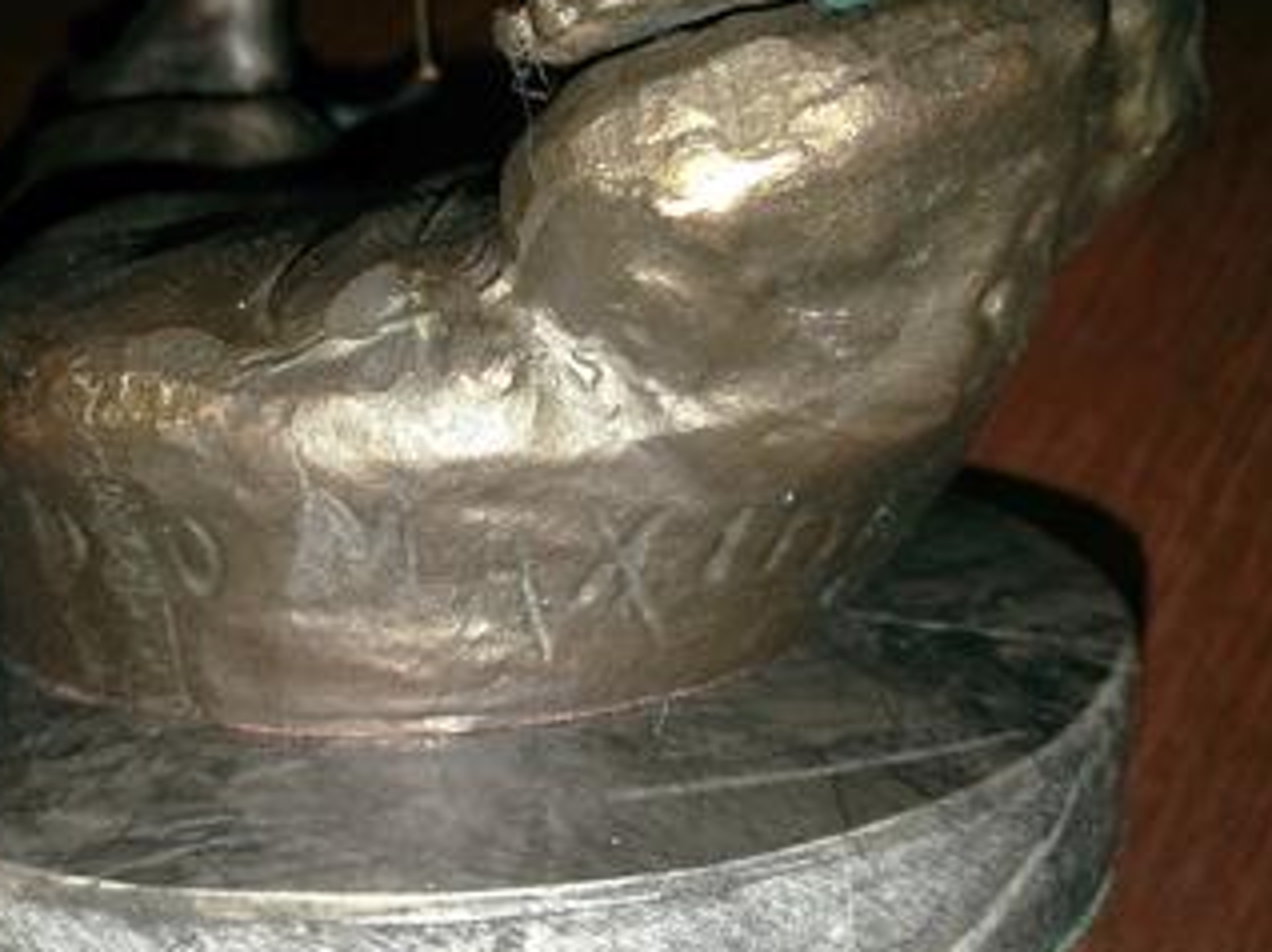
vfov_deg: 41.7
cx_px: 548
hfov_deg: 53.8
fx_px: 1248
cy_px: 428
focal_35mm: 34
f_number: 2.2
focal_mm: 3.95
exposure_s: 1/50
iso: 80
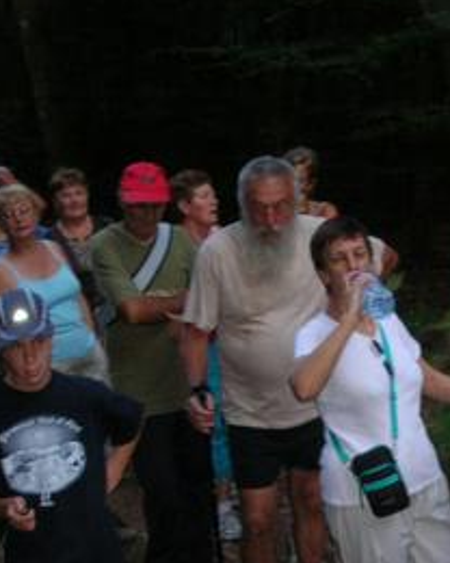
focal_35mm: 84
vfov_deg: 22.5
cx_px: 329
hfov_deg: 18.2
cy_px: 427
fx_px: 1398
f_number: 2.8
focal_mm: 5.8
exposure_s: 1/60.1
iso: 96
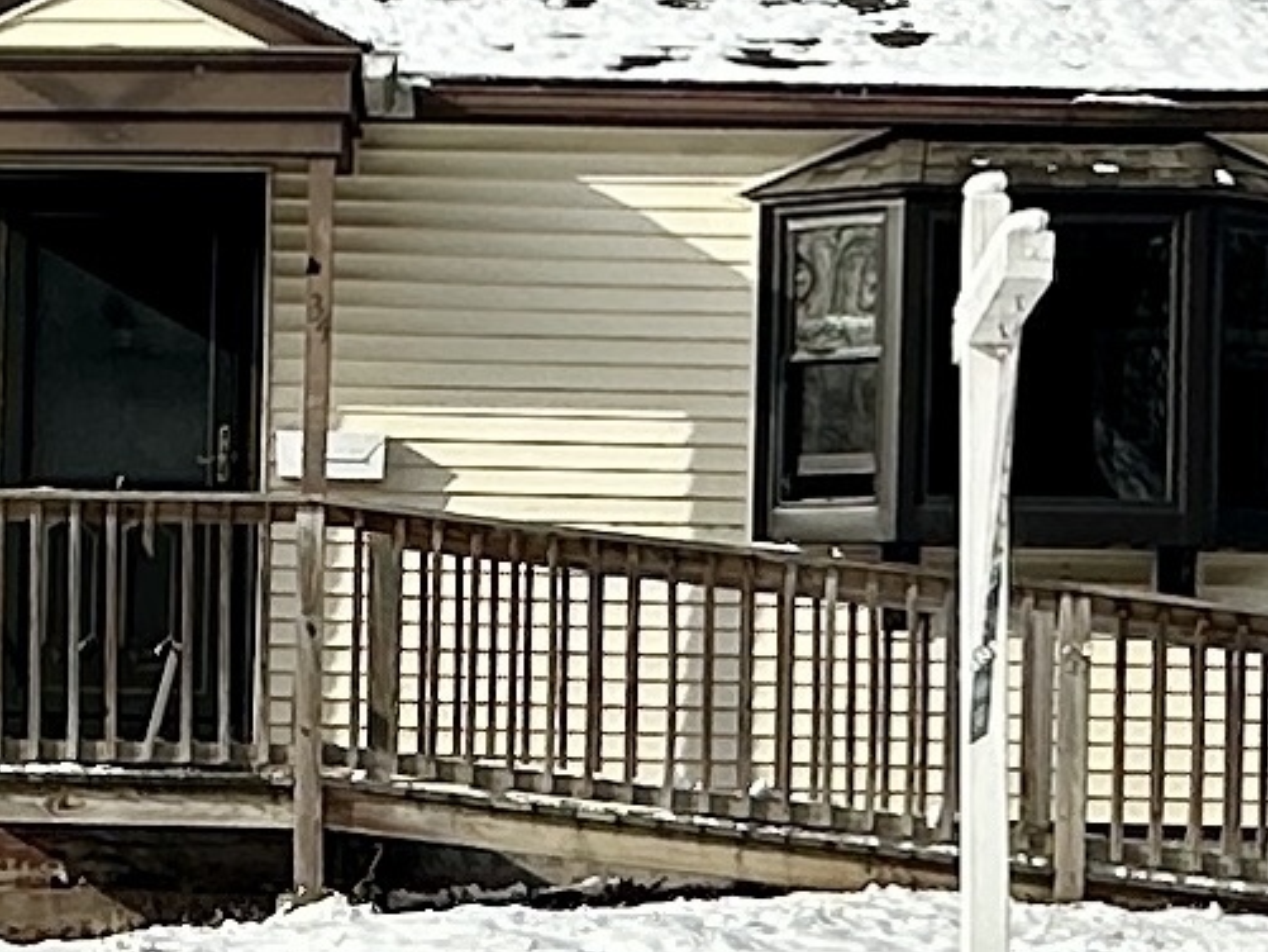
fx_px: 2711
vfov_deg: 19.9
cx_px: 434
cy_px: 617
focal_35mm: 74
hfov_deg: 26.2
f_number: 2.2
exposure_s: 1/4292
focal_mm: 2.22
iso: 50
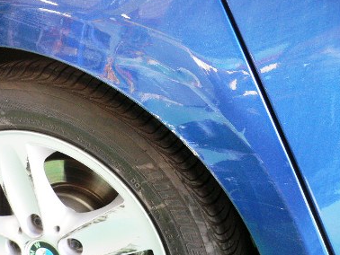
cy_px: 123
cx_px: 168
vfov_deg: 38.7
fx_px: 364
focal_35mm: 37
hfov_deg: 50.1
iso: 200
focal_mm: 5.8
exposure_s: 1/15
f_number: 2.8
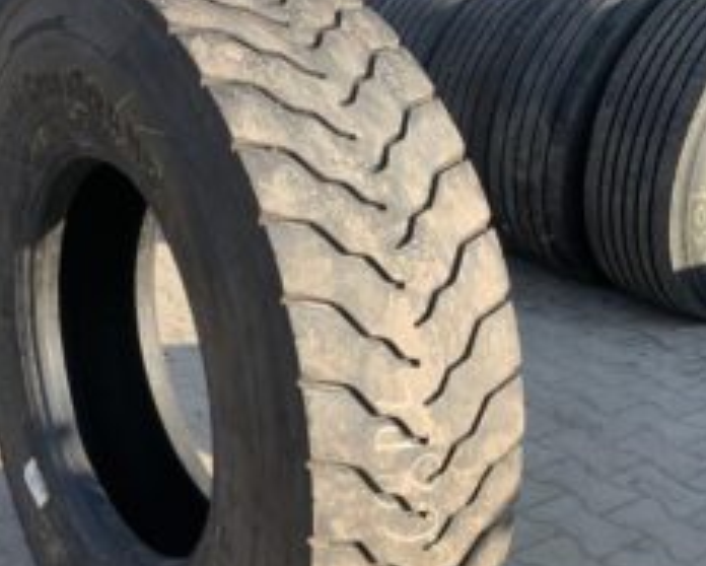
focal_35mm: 47
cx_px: 259
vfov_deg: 32.0
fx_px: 983
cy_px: 361
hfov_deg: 39.2
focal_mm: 4.25
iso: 25
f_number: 1.8
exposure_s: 1/507
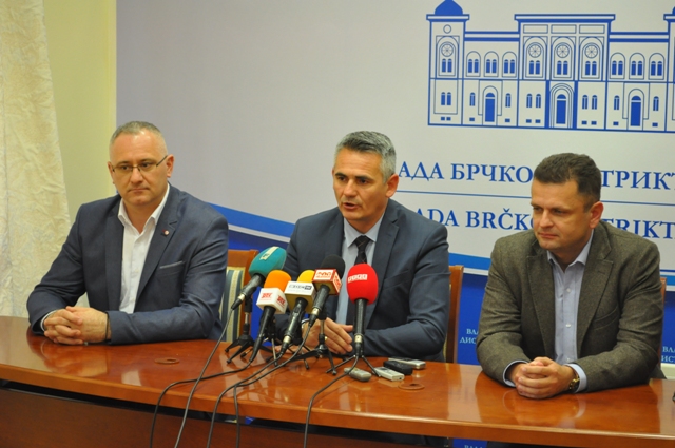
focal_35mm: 82
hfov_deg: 24.6
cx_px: 338
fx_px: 1545
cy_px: 224
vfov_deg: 16.5
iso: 1250
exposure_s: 1/30
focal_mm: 55
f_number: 5.6
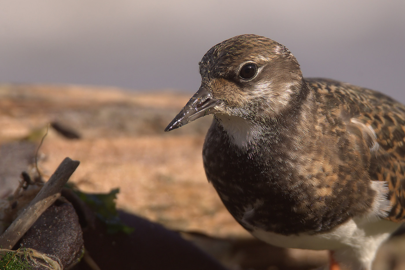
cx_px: 297
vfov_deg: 1.3
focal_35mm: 1031
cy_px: 125
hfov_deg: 2.0
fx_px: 11600
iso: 640
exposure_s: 1/1250
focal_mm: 600
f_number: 8
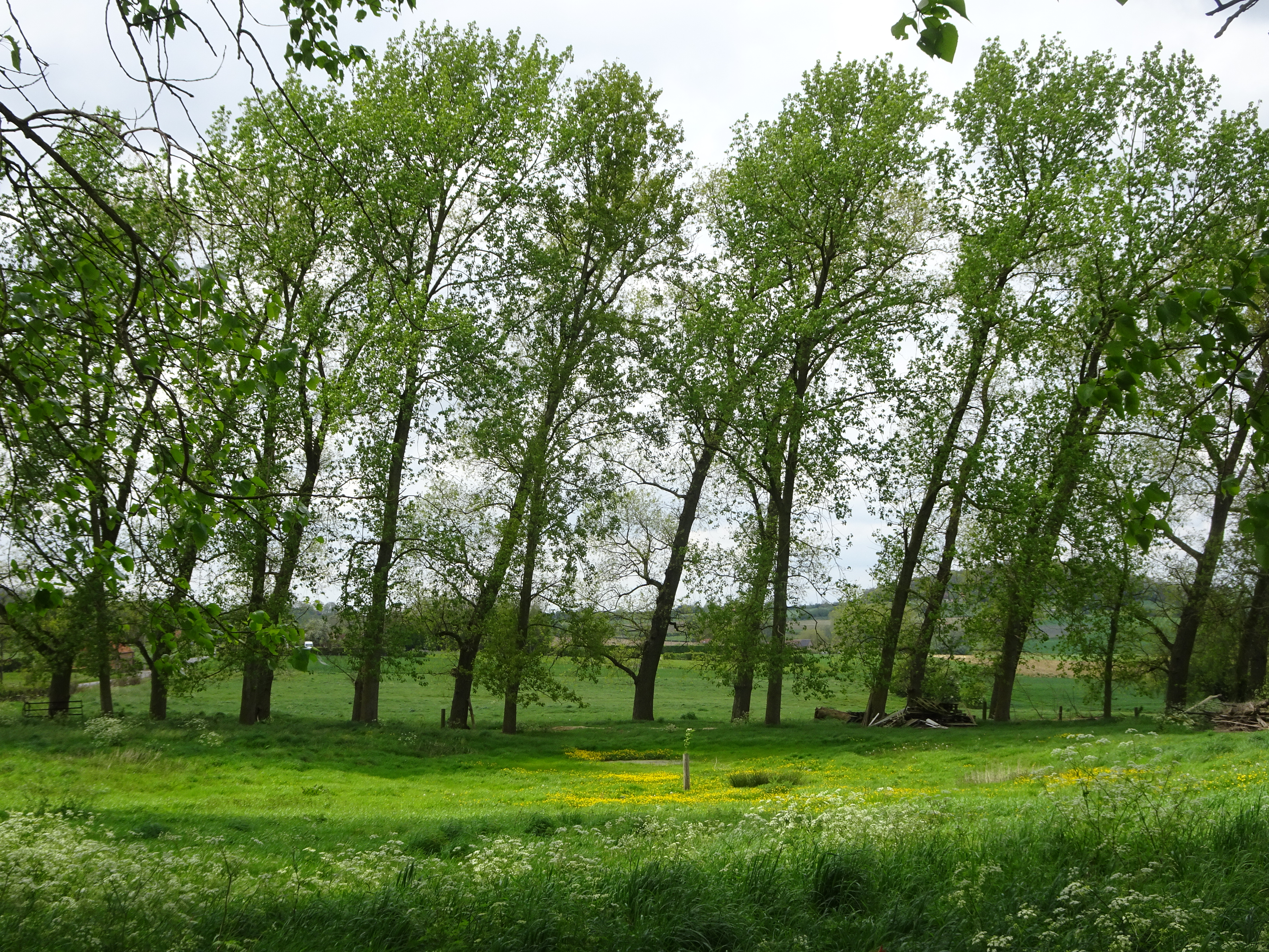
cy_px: 476
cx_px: 634
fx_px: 1833
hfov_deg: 38.2
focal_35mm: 50
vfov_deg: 29.1
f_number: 4.5
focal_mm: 8.51
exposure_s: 1/400
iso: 80
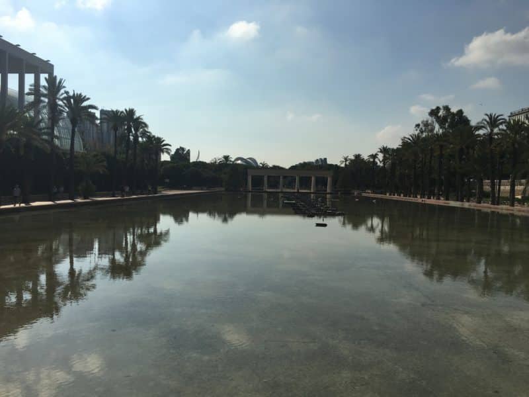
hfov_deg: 61.7
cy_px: 198
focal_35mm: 29
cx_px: 264
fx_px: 443
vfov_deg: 48.2
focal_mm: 4.15
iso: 25
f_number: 2.2
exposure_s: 1/6410
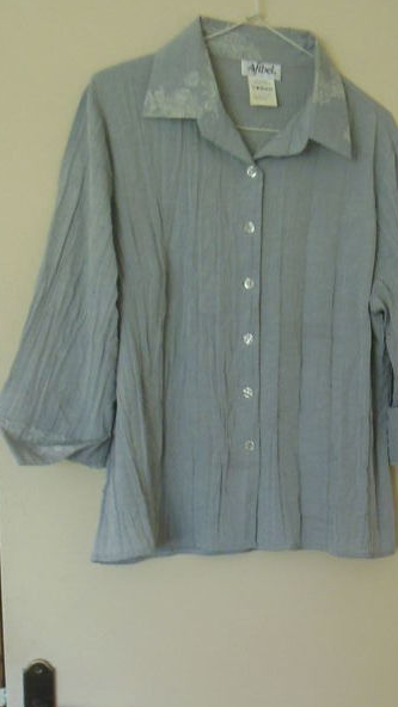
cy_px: 528
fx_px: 863
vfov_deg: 43.2
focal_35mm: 46
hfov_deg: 25.2
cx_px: 354
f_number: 3.2
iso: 320
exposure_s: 1/30
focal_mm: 4.5
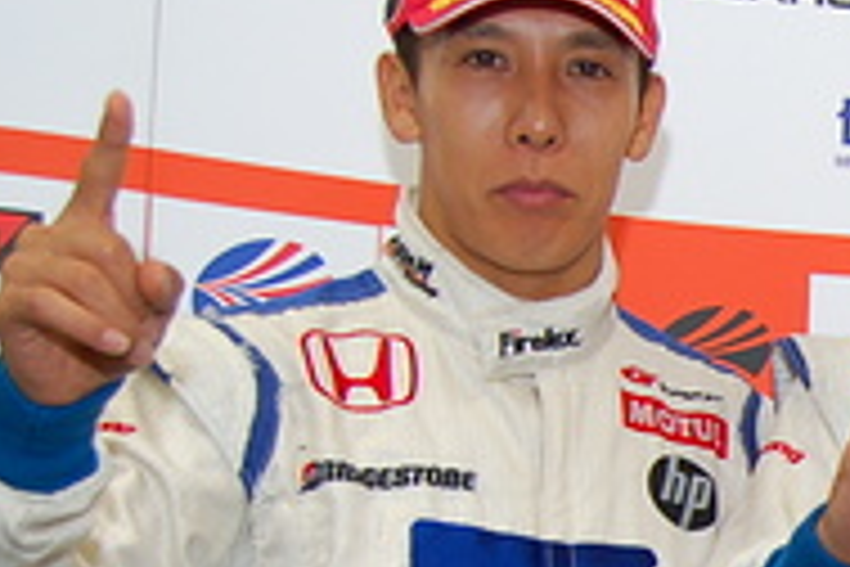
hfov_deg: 17.2
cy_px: 760
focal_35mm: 103
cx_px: 1390
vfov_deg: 12.8
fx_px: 2432
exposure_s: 1/60
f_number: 4
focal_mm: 18
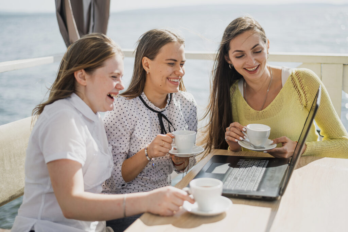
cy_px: 116
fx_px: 483
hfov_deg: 39.6
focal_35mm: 50
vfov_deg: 26.9
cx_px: 174
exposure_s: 1/2500
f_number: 1.8
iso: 100
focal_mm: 50
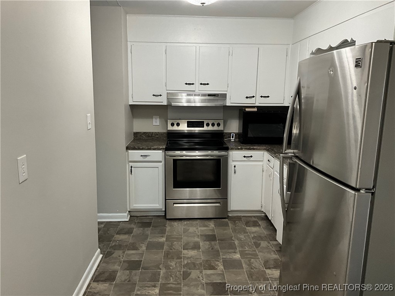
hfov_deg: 61.7
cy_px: 148
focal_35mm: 29
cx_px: 198
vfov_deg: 48.2
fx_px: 331
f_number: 1.8
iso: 125
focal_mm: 3
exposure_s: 1/60
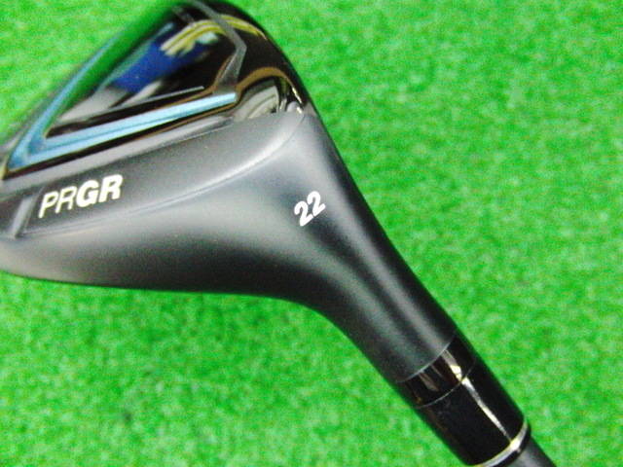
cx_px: 312
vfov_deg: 38.7
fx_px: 666
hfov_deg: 50.1
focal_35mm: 37
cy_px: 234
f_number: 3.6
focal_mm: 6.42
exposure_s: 1/100
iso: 3200
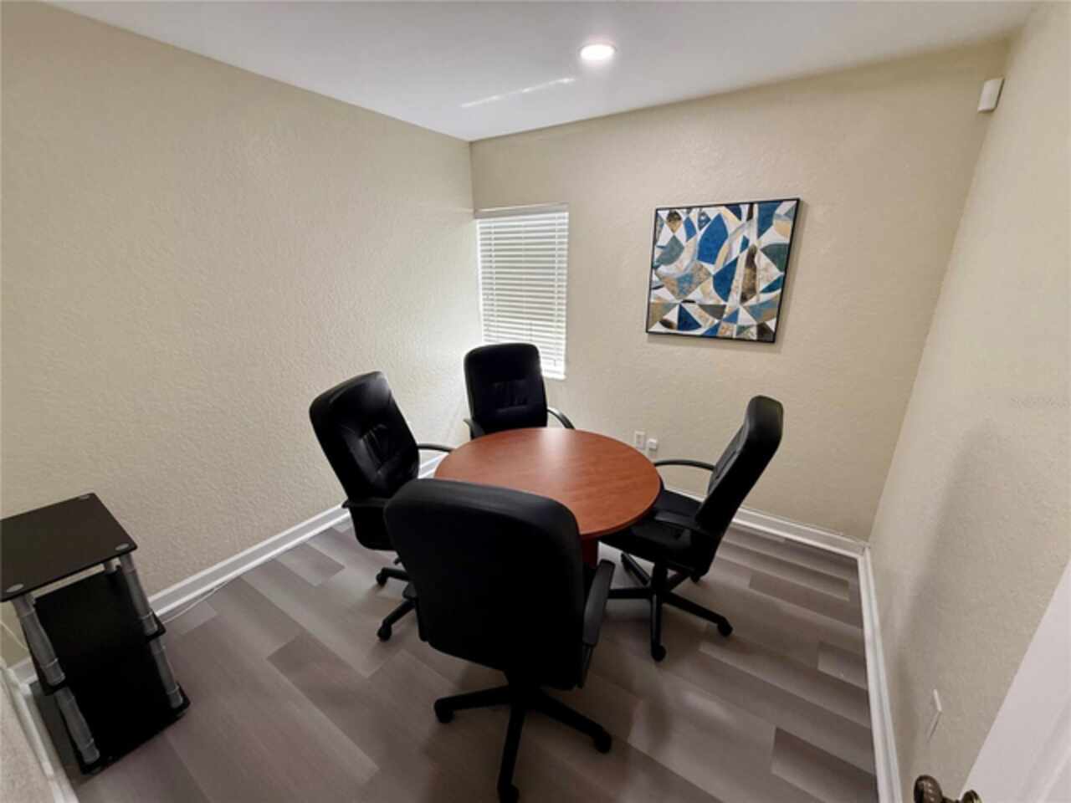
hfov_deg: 102.1
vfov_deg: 85.7
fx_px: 433
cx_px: 536
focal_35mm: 14
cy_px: 402
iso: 160
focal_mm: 2.22
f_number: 2.2
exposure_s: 1/99
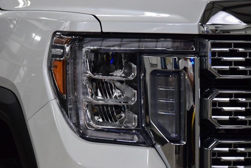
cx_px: 126
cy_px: 84
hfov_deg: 19.5
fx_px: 732
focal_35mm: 105
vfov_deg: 13.0
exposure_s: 1/125
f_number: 7.1
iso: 1600
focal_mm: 70
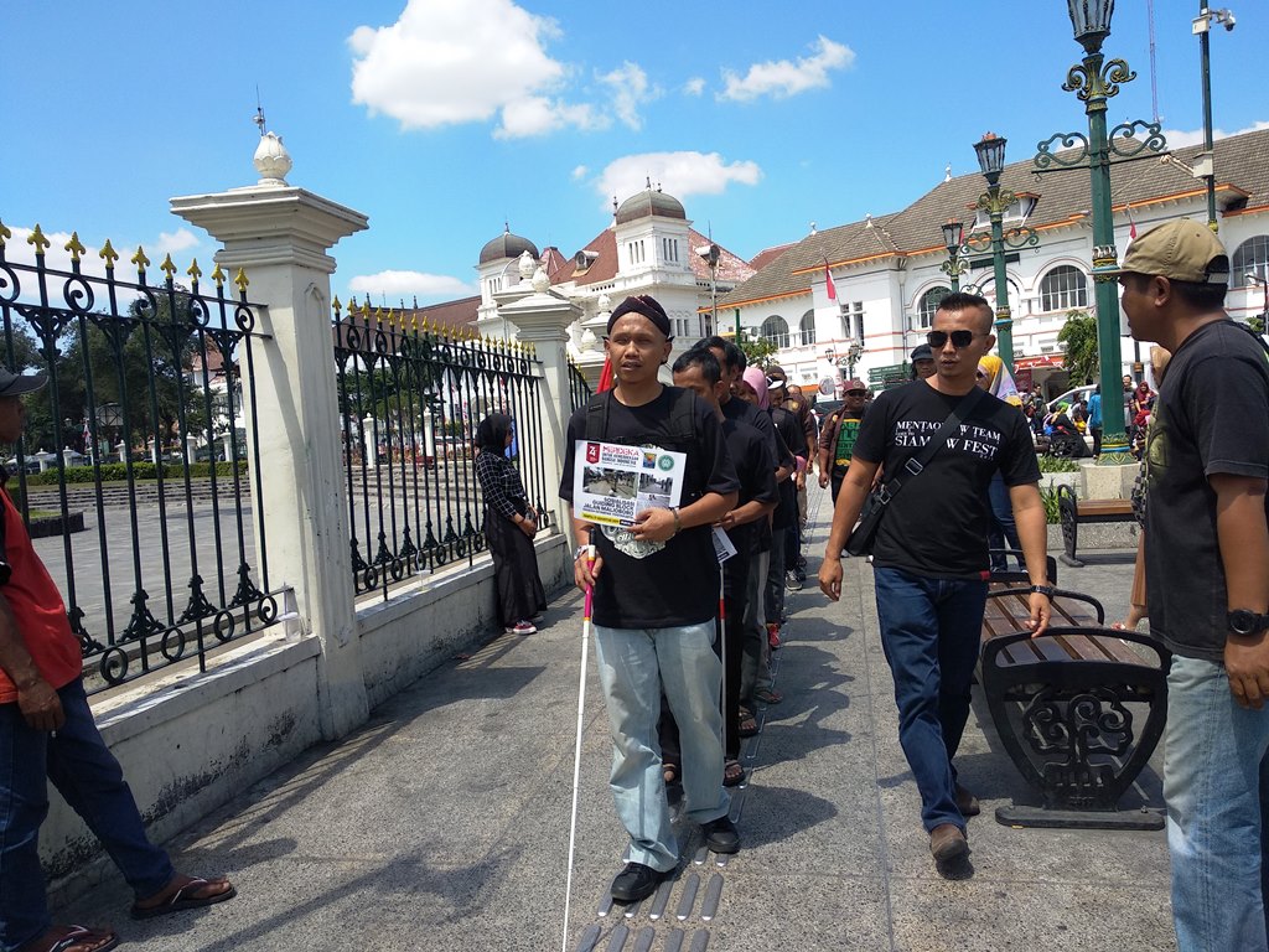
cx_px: 634
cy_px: 476
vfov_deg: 53.1
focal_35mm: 26
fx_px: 953
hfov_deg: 67.3
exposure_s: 1/856
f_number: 2.2
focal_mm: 3.81
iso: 100
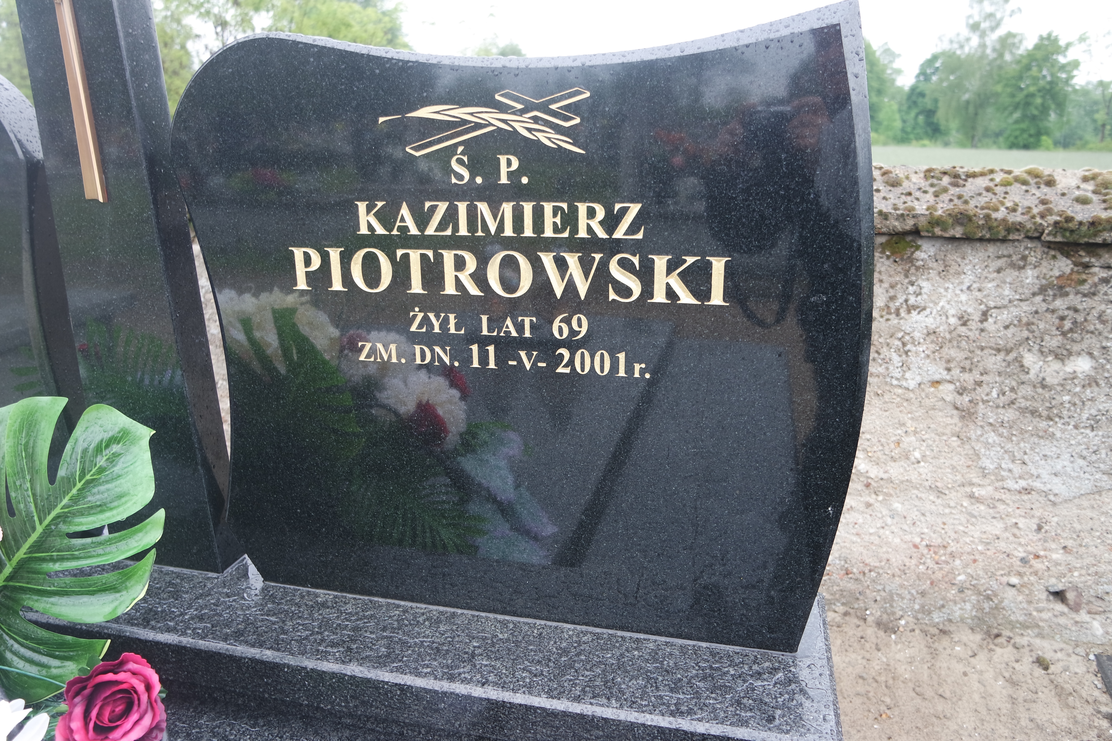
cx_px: 556
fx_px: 741
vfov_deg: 53.1
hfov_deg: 73.7
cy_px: 370
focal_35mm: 24
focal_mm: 16
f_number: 3.5
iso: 100
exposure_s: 1/60
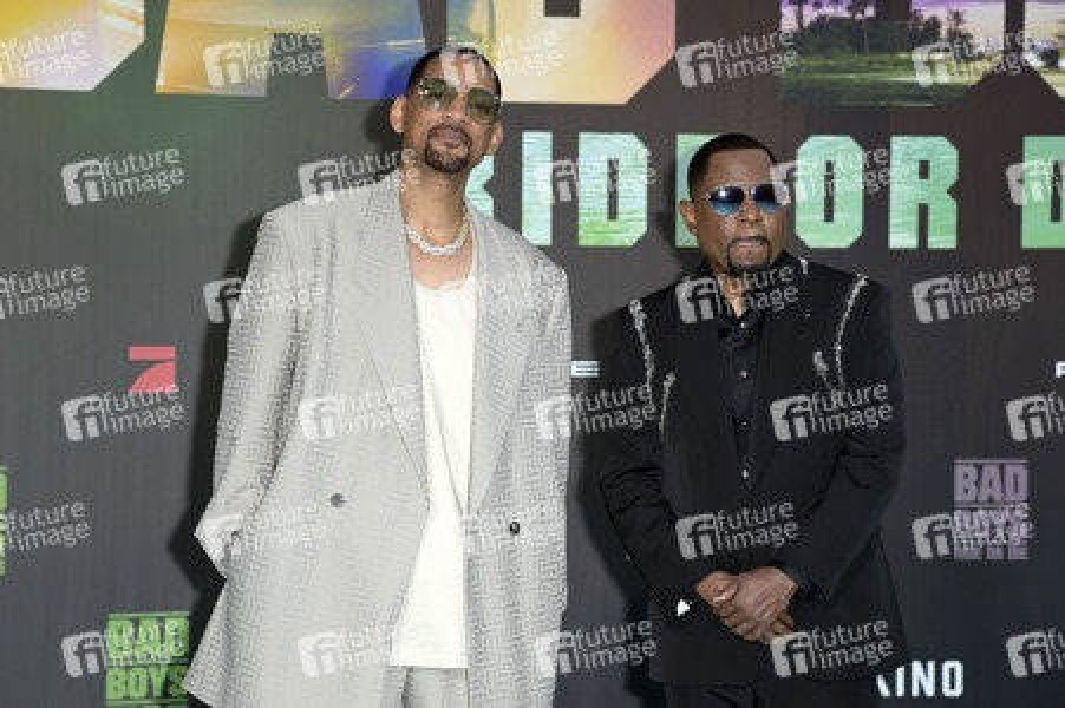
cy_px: 354
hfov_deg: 19.5
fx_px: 3104
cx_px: 532
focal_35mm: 105
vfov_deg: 13.0
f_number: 5.6
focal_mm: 105
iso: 320
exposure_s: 1/250
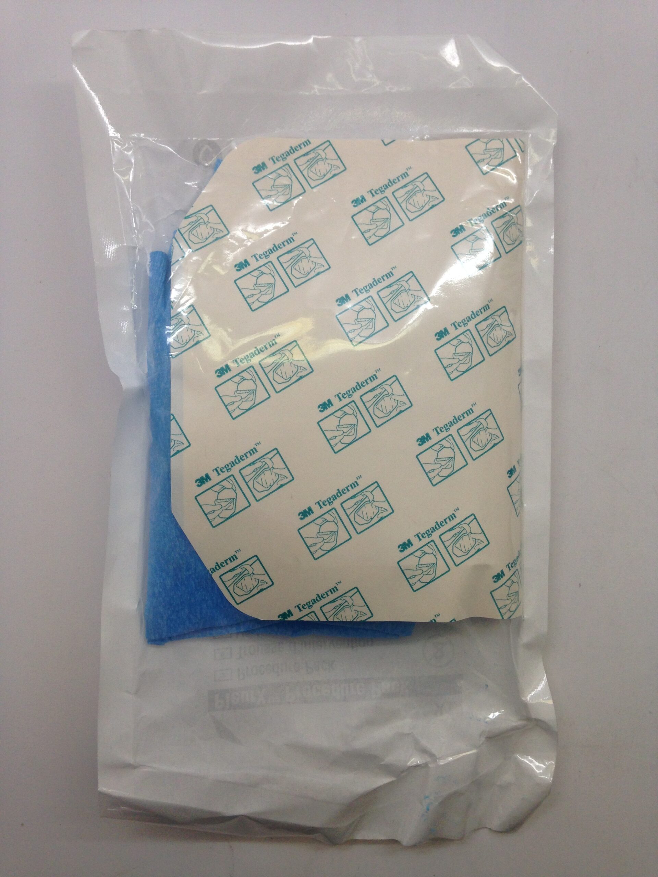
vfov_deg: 55.4
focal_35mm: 33
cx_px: 329
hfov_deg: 42.9
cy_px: 438
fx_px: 836
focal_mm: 4.12
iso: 80
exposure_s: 1/120
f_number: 2.4
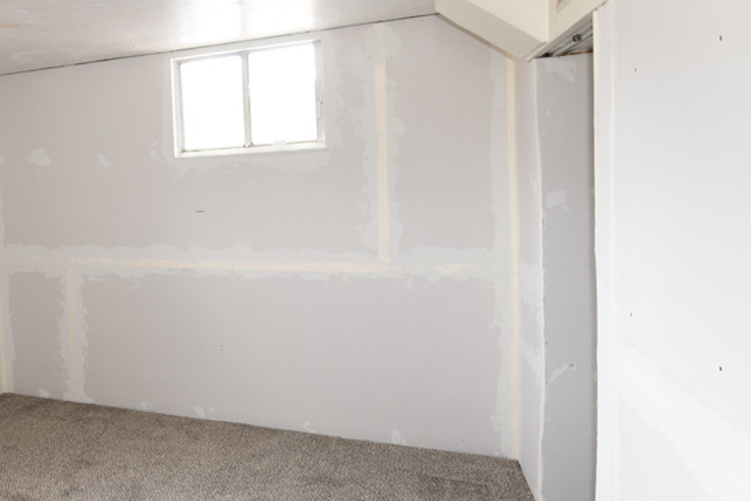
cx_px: 123
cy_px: 217
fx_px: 584
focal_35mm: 28
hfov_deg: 59.0
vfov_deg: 46.3
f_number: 8
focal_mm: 15
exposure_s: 1/4
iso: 200
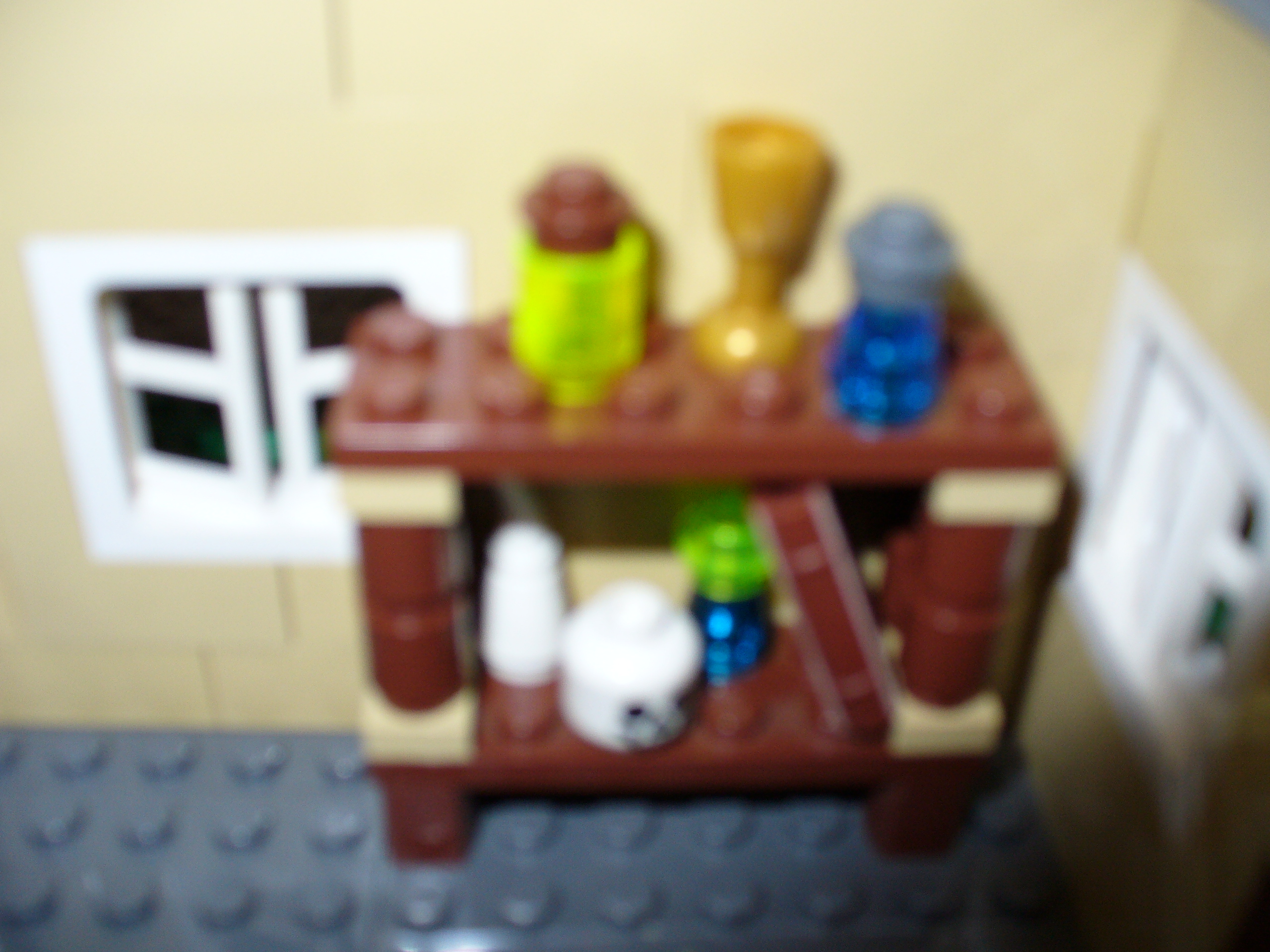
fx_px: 1357
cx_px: 635
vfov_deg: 38.7
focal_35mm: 37
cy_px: 476
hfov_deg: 50.1
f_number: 2.8
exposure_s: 1/30
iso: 100
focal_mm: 6.1
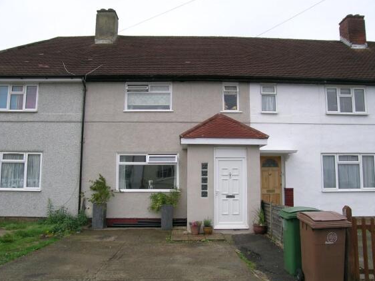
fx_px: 314
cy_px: 141
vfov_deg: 48.2
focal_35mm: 29
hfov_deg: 61.7
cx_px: 189
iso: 50
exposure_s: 1/200
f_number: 5.6
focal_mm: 5.8
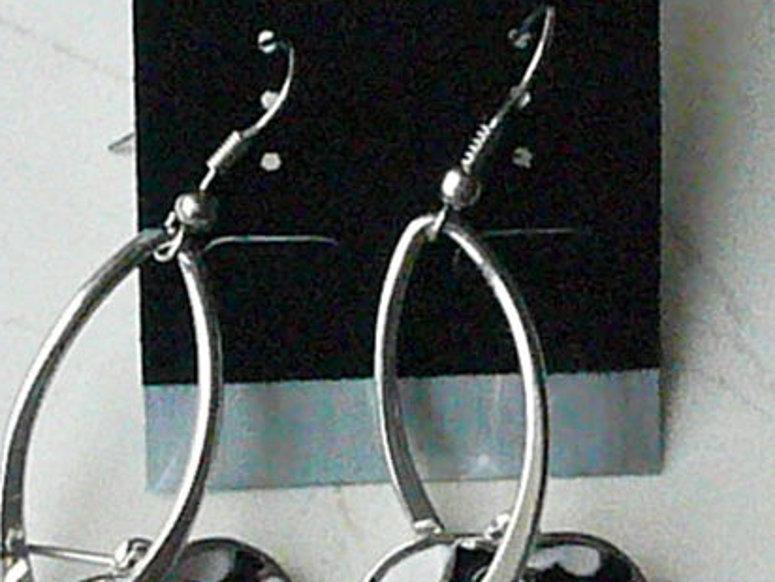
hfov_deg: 19.3
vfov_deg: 14.5
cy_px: 277
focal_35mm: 102
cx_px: 378
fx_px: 2284
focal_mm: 6.9
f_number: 10
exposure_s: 1/160
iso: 3200
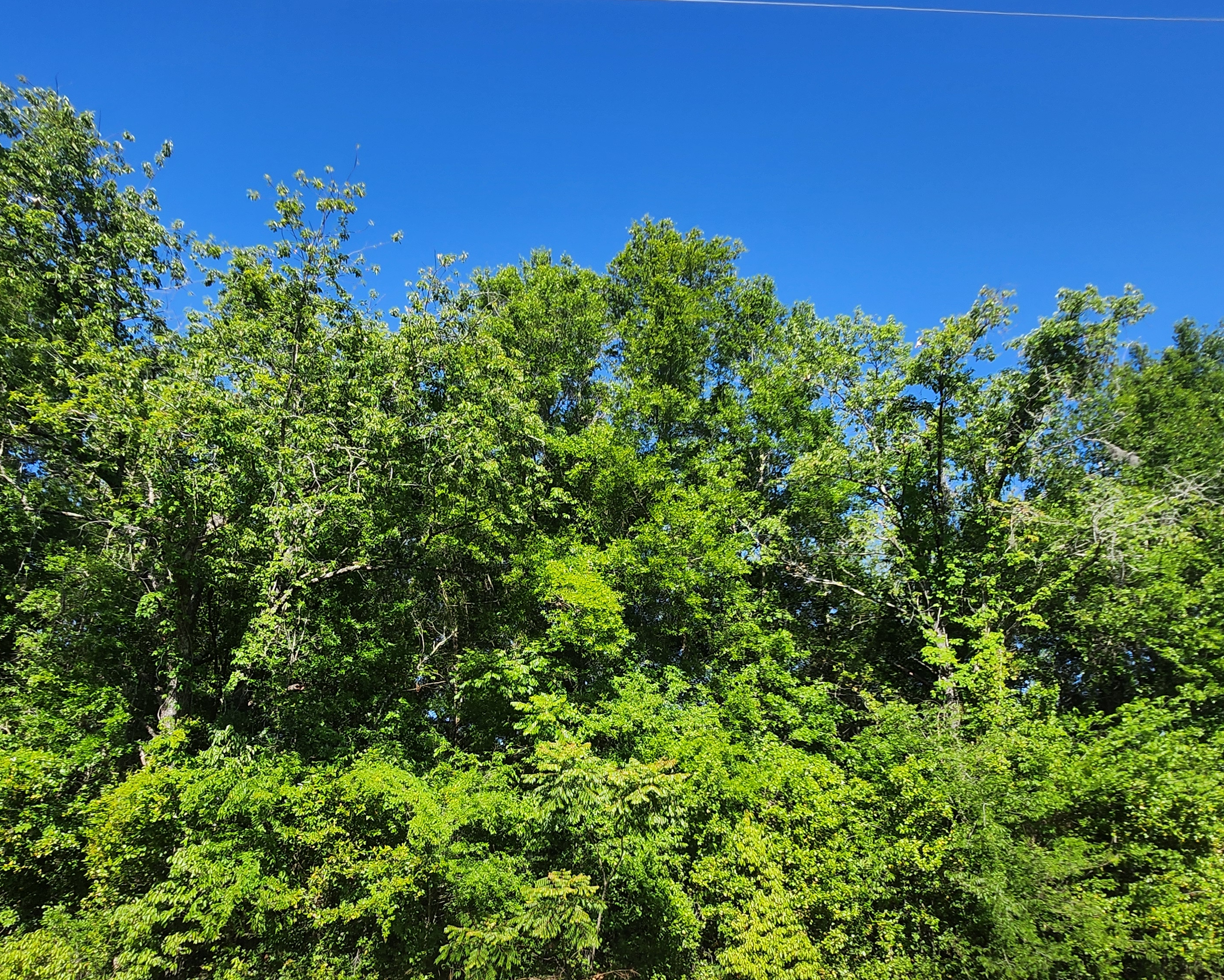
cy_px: 624
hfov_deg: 86.4
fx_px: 652
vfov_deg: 72.3
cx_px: 613
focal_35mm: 18
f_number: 2.2
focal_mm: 1.7
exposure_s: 1/792
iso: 32
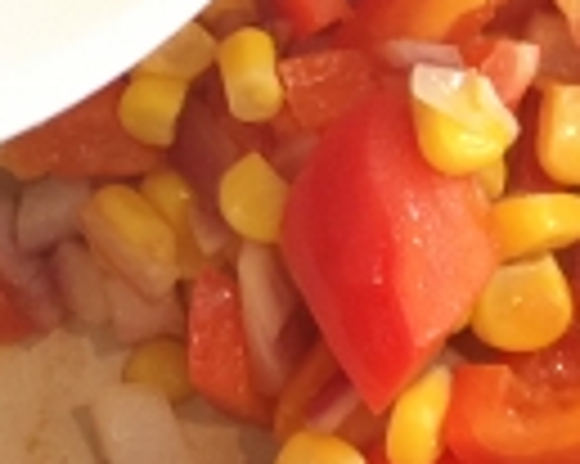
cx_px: 719
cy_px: -59
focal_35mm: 143
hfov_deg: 13.1
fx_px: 2453
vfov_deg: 10.6
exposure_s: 1/30
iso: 50
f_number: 2.2
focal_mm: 4.15
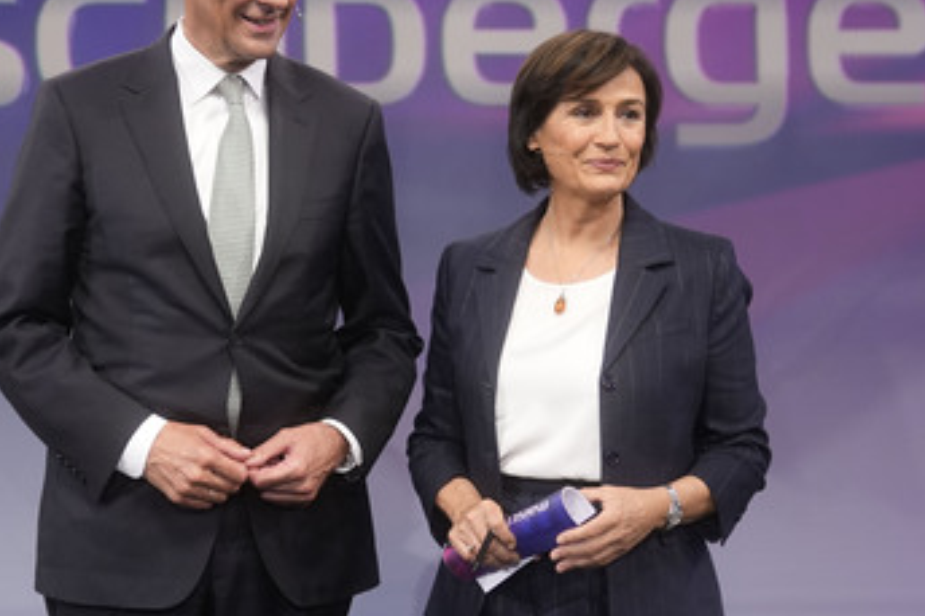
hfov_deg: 33.9
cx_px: 391
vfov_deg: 22.9
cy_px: 226
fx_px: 1515
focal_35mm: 59
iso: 640
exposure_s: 1/200
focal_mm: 30
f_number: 2.2
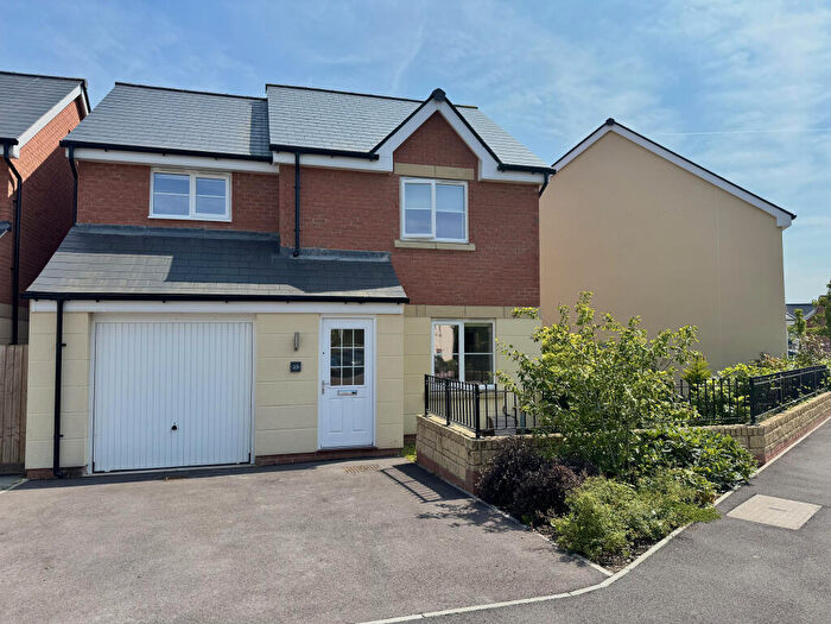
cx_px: 416
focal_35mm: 24
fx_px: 576
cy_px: 312
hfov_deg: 71.6
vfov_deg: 56.8
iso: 80
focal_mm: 6.76
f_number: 1.78
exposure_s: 1/3597
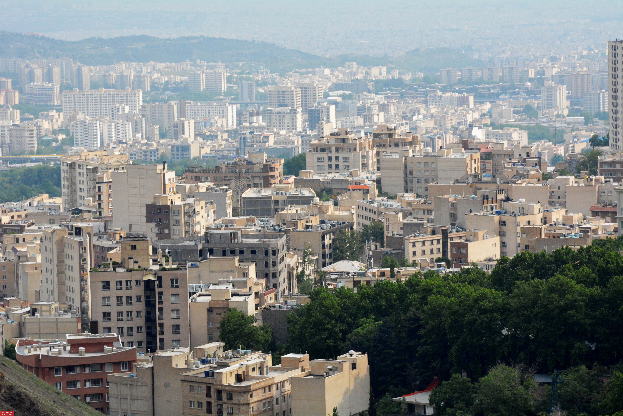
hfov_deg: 11.4
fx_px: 3115
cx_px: 312
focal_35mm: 180
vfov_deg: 7.6
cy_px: 208
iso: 2500
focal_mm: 120
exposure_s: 1/2000
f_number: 11
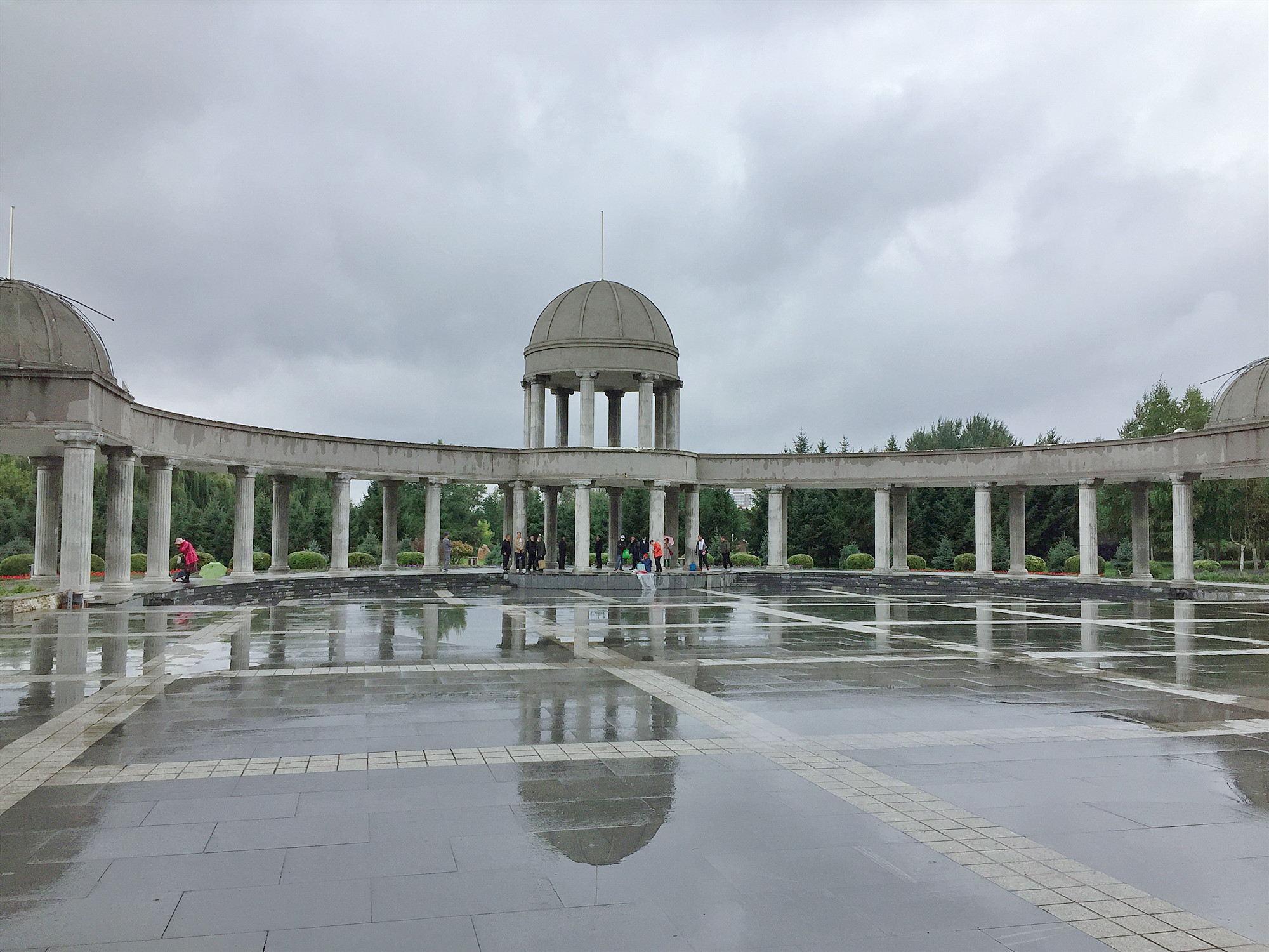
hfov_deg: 61.7
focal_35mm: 29
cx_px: 634
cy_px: 476
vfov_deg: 48.2
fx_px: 1063
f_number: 2.2
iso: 32
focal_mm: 4.15
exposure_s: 1/1721
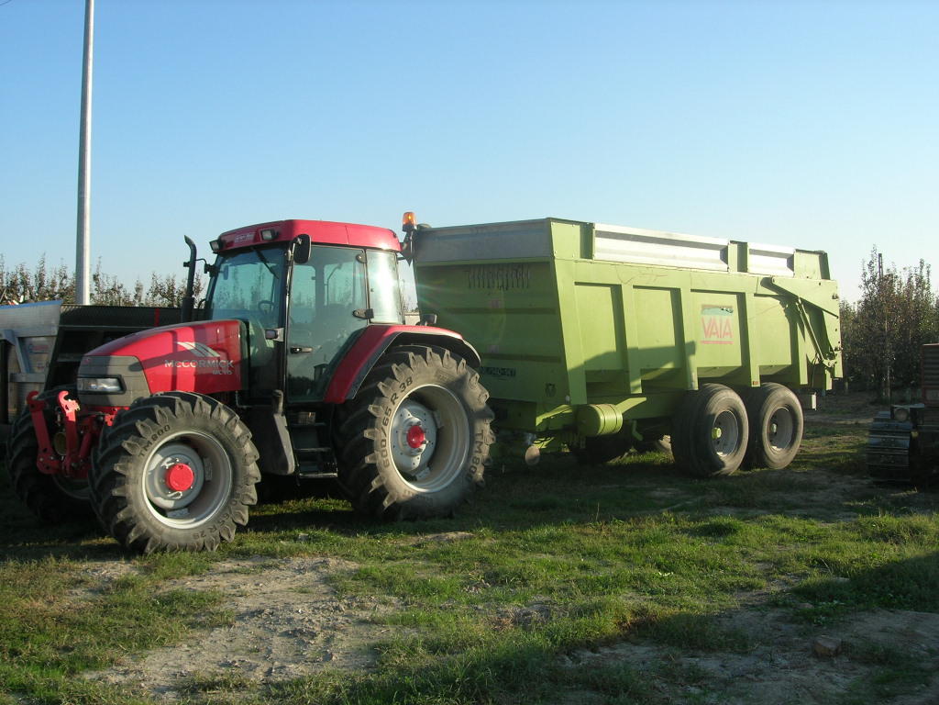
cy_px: 352
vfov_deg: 37.7
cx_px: 470
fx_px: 1031
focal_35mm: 38
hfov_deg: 49.0
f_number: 4.8
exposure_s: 1/313
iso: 64
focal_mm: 7.8
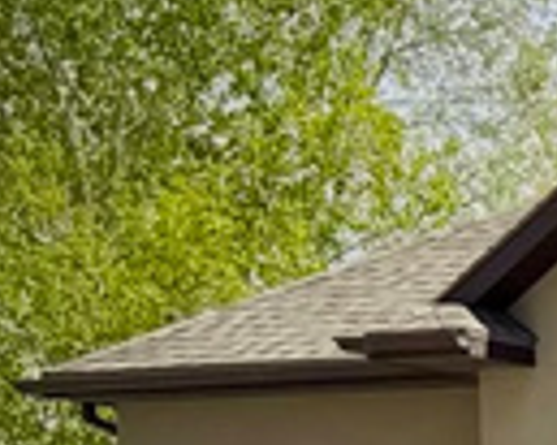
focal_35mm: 186
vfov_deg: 8.2
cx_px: 2129
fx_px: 3064
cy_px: 536
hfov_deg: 7.6
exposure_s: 1/6173
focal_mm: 6.76
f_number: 1.78
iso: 80
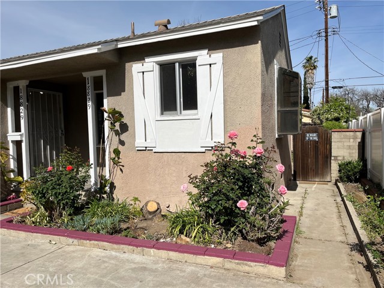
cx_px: 192
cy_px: 144
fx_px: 288
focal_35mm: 26
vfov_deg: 53.1
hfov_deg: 67.3
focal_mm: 5.1
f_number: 1.6
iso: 50
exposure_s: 1/7353
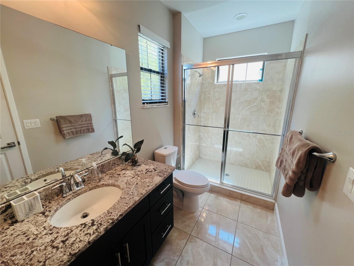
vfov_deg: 89.9
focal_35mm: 13
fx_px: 133
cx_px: 177
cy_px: 133
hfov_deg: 106.2
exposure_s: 1/120
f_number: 1.8
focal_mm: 1.57
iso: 125
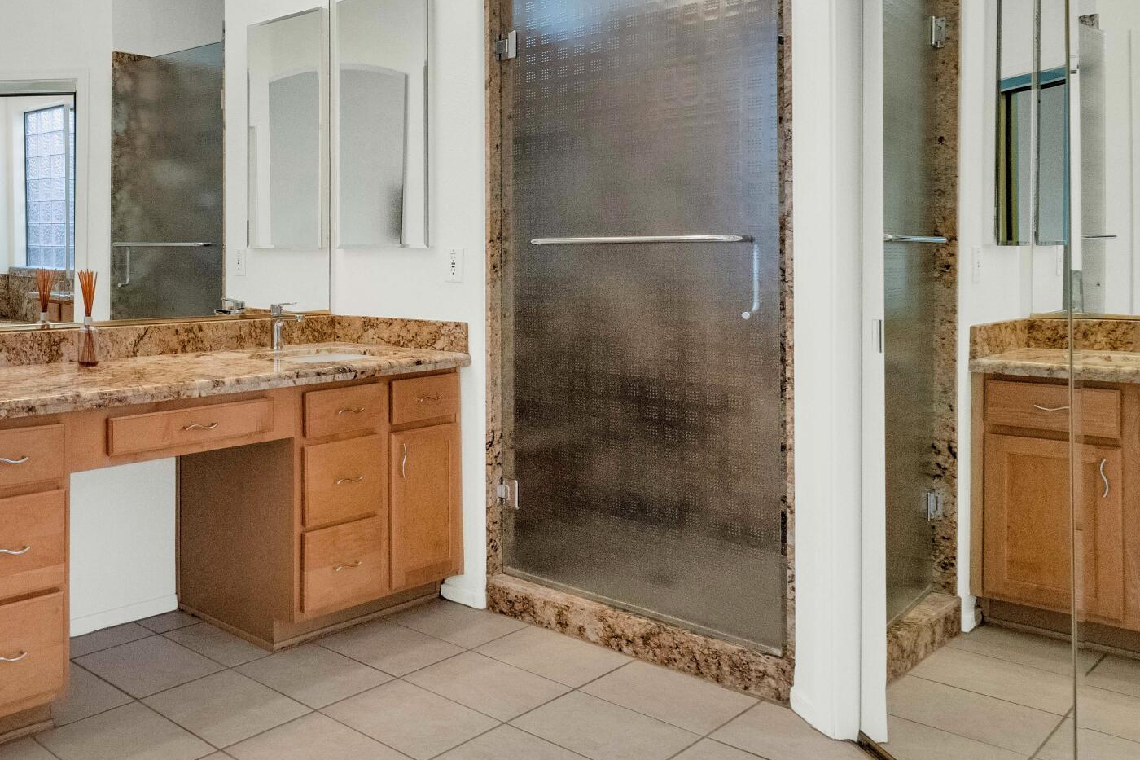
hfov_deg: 53.8
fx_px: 950
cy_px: 256
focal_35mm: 30
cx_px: 107
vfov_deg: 43.0
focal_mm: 14
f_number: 8
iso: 1000
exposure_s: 1/125
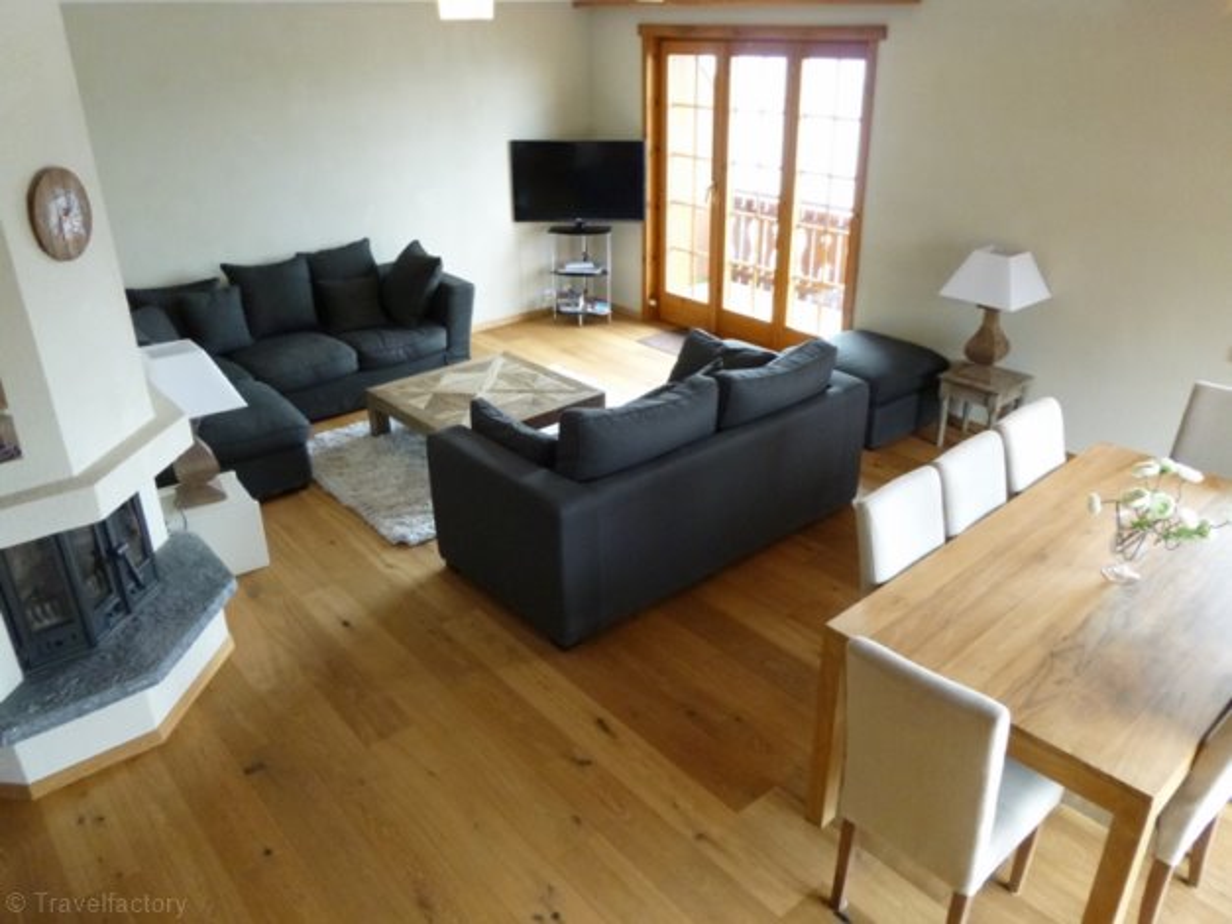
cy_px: 462
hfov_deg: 69.4
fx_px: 890
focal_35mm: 25
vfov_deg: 54.9
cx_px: 616
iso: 400
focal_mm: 4.5
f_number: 3.1
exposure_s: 1/40
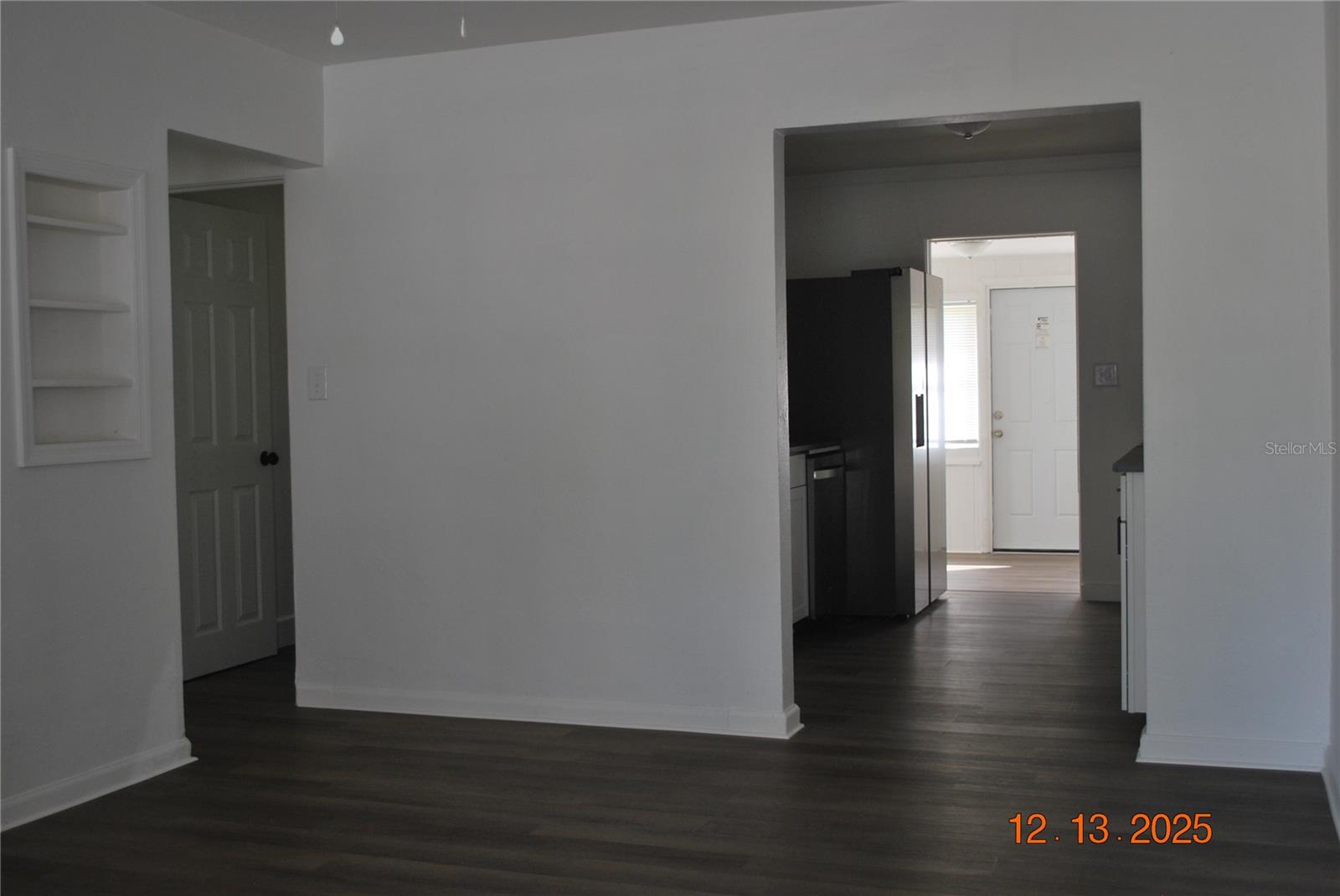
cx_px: 670
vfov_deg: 34.3
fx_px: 1453
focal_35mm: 39
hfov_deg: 49.5
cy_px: 448
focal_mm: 26
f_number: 4.2
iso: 200
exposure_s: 1/50
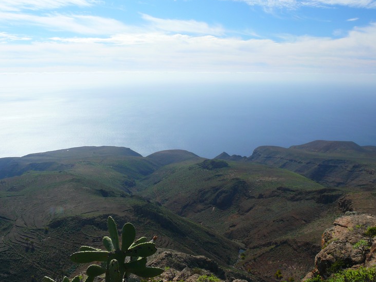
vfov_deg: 39.7
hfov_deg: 51.3
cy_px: 138
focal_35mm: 36
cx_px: 184
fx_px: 391
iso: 100
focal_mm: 7.4
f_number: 11
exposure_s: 1/60
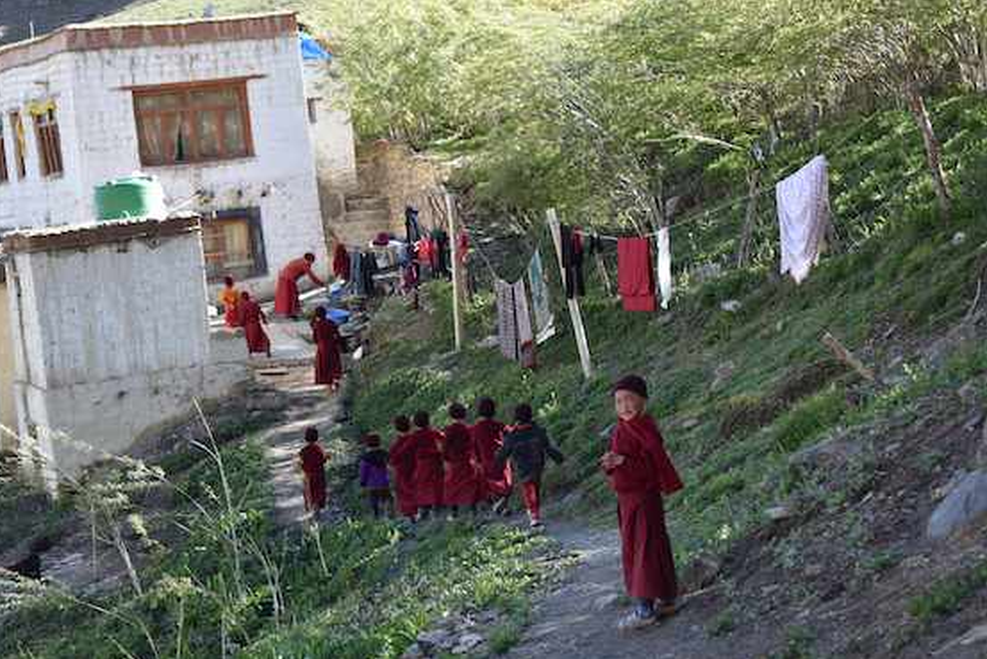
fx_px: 2290
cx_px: 489
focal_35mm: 84
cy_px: 330
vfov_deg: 16.4
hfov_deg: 24.3
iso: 360
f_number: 5.6
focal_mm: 55
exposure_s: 1/250
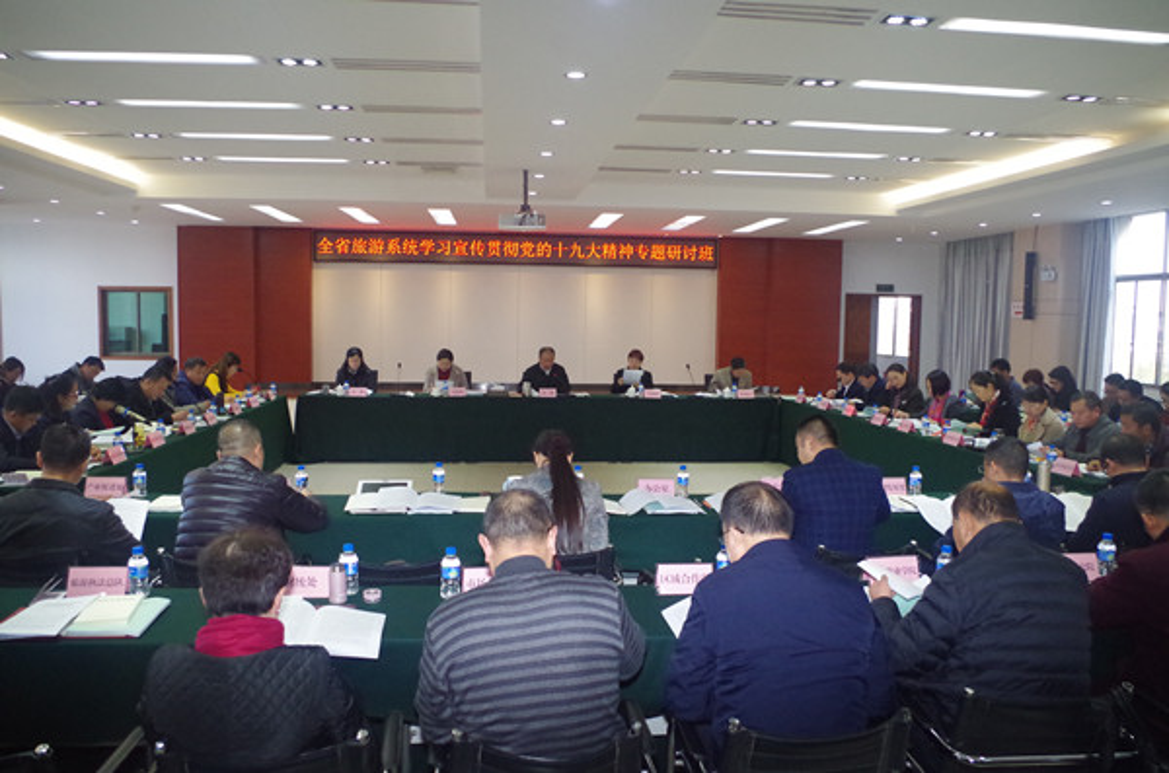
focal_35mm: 27
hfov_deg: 67.5
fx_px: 875
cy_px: 386
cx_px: 584
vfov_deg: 47.7
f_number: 4.5
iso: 3200
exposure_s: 1/100
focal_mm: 18
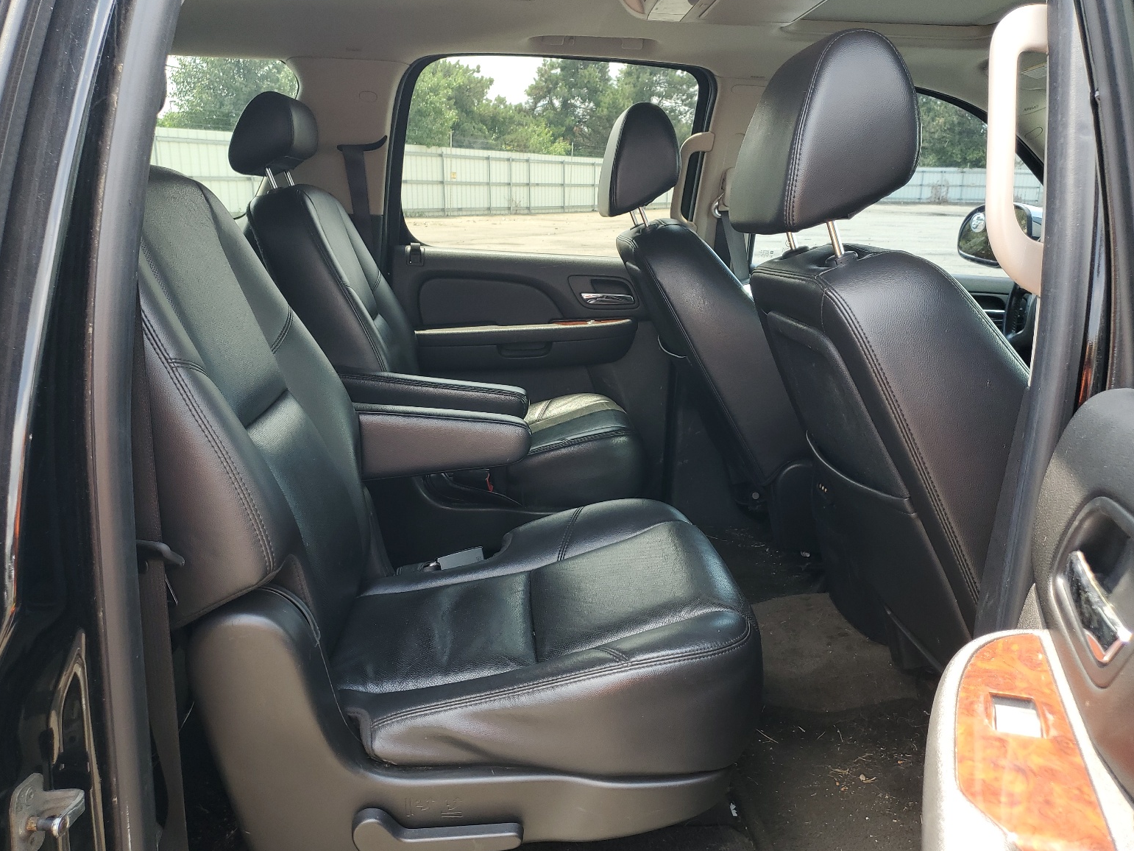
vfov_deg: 51.4
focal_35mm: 27
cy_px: 419
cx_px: 564
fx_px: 885
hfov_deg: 65.3
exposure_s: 1/227
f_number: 1.5
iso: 50
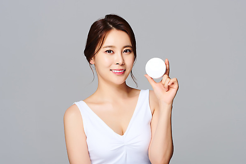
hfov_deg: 19.3
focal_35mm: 106
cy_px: 82
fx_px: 724
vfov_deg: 12.9
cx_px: 123
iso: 64
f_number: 16
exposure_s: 1/125
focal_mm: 105
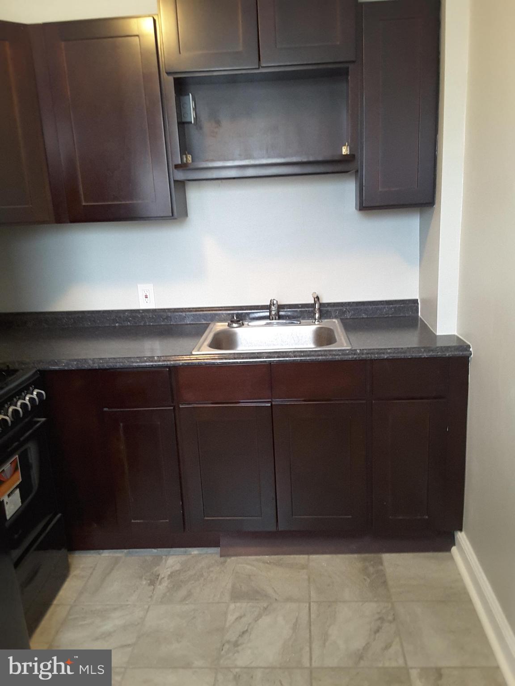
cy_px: 343
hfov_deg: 45.4
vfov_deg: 58.4
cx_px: 258
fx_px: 615
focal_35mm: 31
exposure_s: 1/24
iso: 160
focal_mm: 2.9
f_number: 1.9
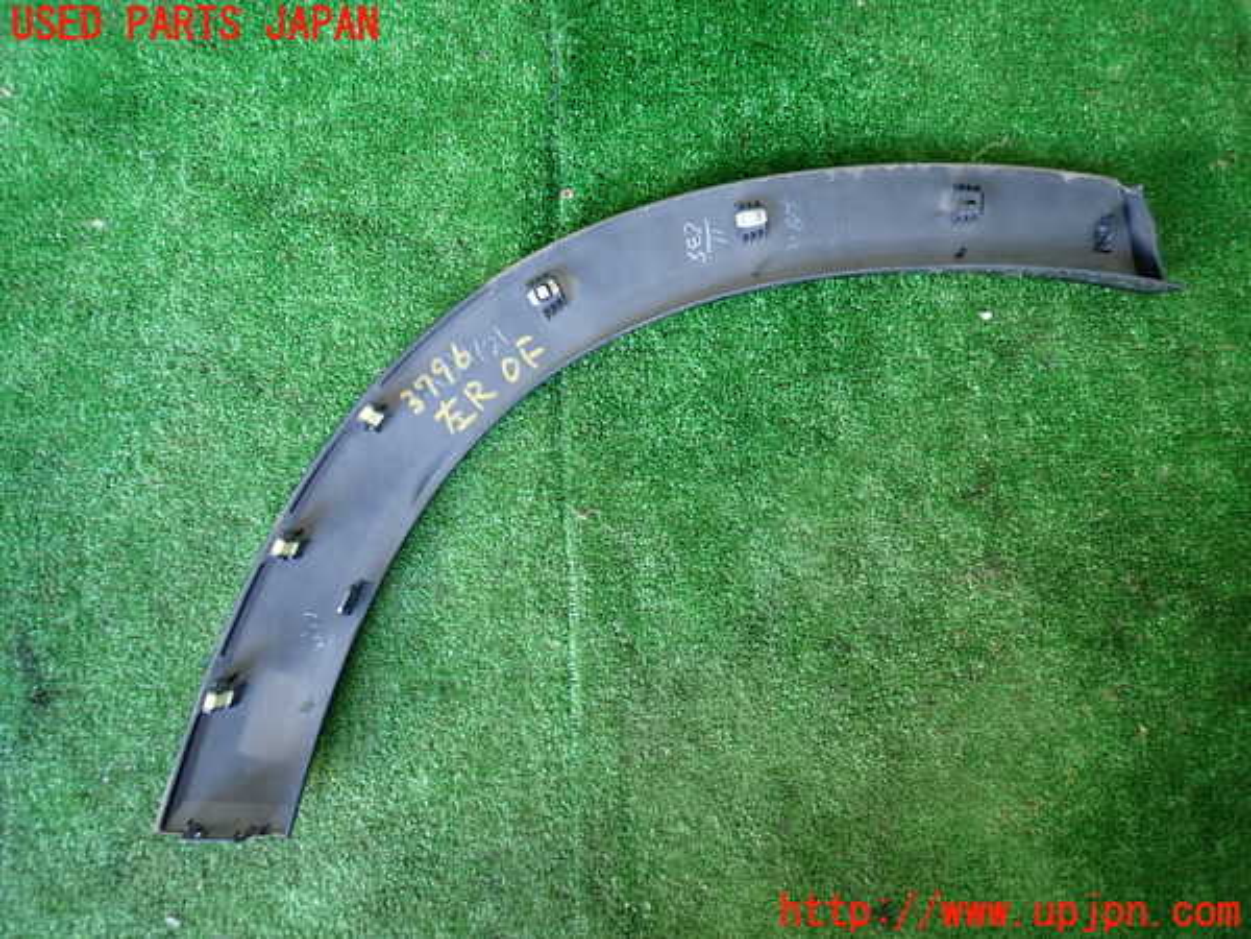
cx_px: 626
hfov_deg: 69.4
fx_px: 903
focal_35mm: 25
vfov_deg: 54.9
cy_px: 470
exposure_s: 1/30
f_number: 2
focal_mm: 4.5
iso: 200
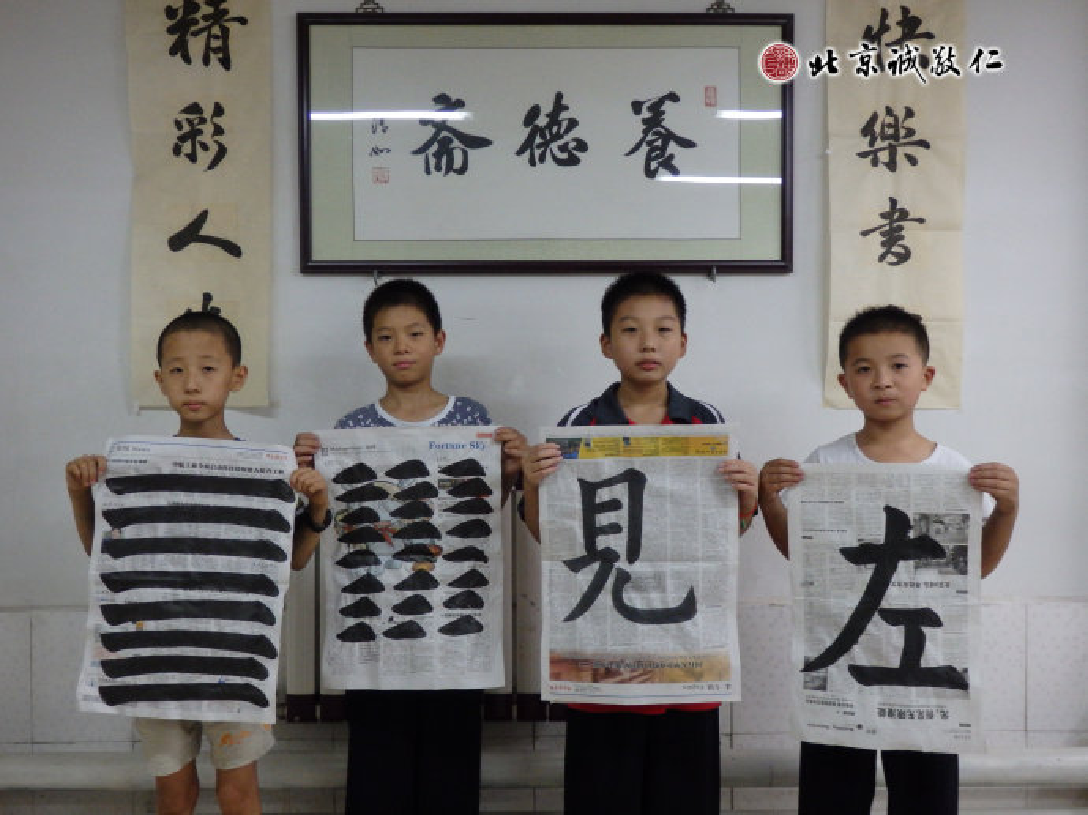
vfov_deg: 42.9
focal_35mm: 33
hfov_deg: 55.4
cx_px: 544
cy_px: 408
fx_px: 1037
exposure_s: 1/60
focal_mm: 6
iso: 500
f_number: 3.4
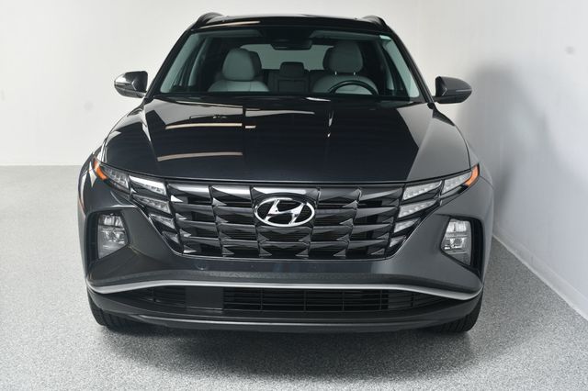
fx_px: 735
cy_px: 196
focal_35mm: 45
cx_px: 294
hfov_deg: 43.6
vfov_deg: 29.8
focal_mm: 30
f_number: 8
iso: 100
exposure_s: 1/160
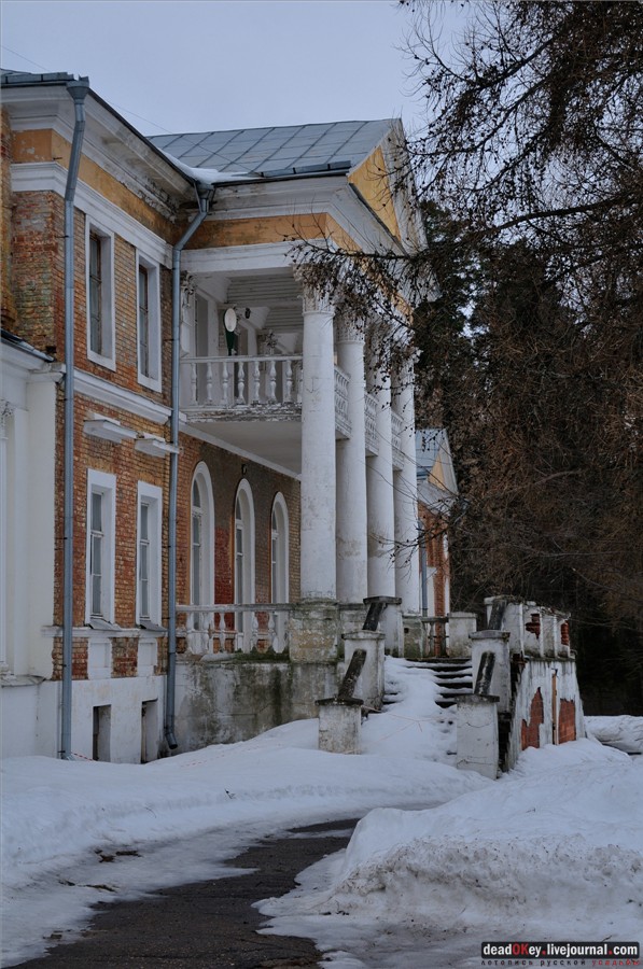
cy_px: 484
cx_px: 322
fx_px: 2016
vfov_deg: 27.0
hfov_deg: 18.1
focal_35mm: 75
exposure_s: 1/320
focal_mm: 50
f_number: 8
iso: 200
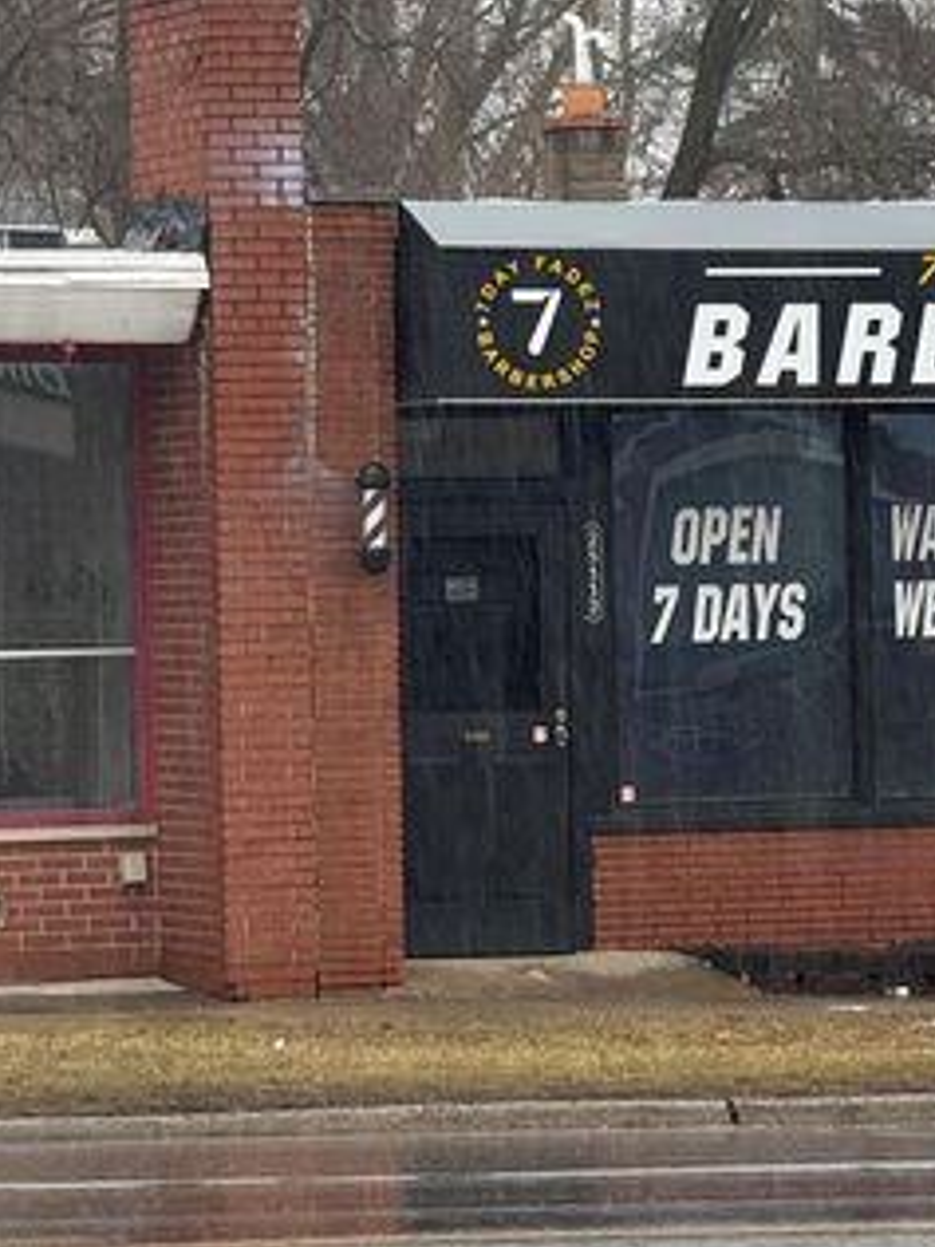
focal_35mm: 253
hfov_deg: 5.9
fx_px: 9112
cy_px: 424
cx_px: 963
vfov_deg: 7.8
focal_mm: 15.66
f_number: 2.8
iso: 64
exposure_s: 1/99
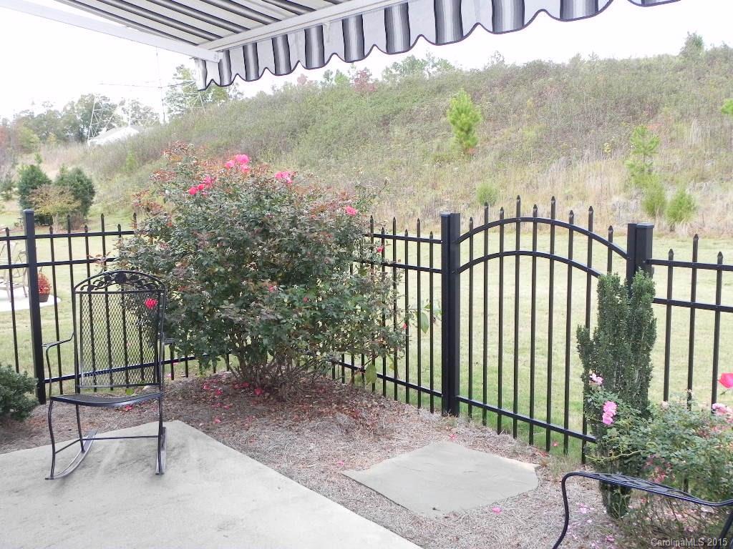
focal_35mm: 37
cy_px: 274
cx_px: 366
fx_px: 783
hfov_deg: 50.1
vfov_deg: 38.7
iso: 224
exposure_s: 1/174
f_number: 4
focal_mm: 6.6
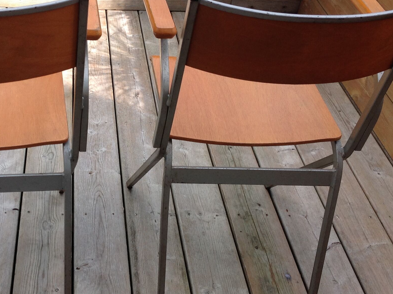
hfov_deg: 32.9
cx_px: 119
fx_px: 657
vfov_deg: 25.2
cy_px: 140
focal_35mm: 58
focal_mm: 4.28
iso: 50
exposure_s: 1/549
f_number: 2.4
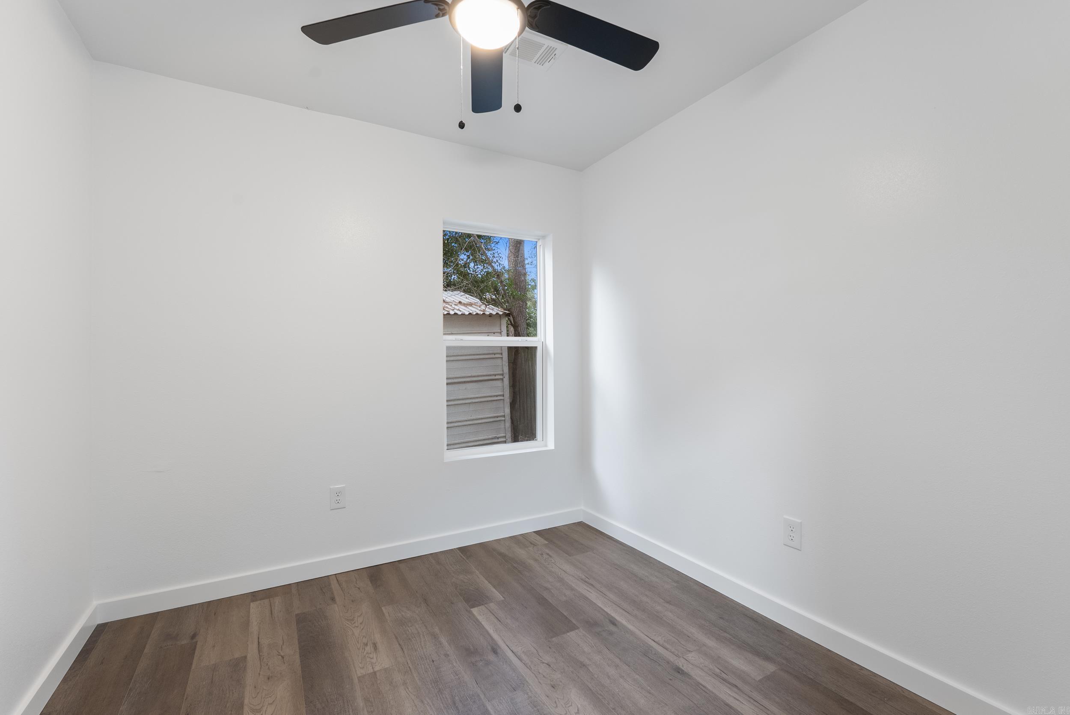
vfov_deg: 73.8
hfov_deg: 96.7
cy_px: 358
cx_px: 535
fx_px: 476
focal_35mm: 16
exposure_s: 1/1.25
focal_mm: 16
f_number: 9
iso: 640
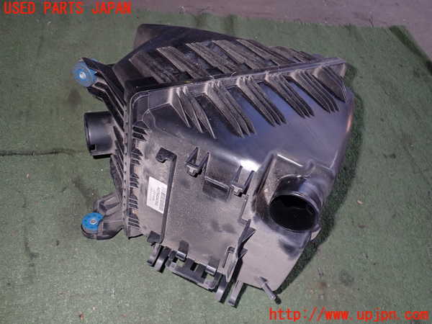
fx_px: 374
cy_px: 162
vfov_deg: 46.8
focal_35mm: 30
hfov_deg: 60.0
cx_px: 216
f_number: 6.3
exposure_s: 1/30
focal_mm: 5.4
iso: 200
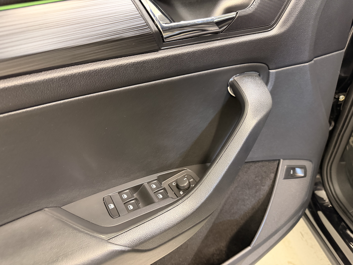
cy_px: 132
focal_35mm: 24
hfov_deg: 71.6
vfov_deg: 56.8
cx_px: 176
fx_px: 245
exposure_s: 1/33
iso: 800
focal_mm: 6.76
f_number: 1.78
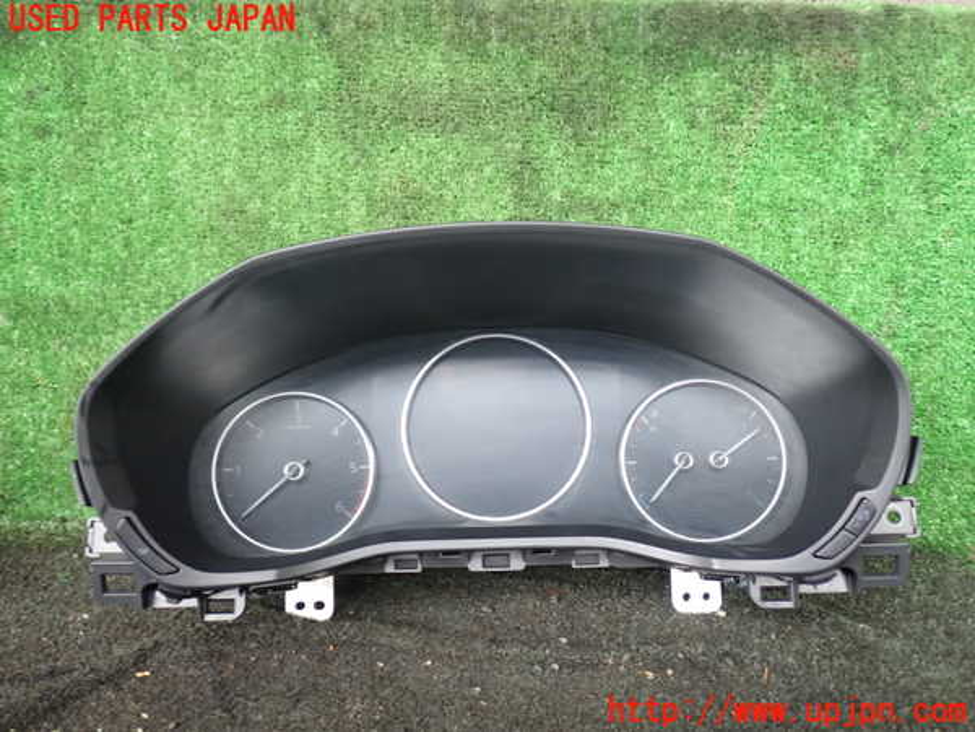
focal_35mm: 30
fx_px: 845
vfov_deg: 46.8
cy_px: 366
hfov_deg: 60.0
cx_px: 488
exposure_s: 1/30
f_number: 2.3
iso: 320
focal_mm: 5.4
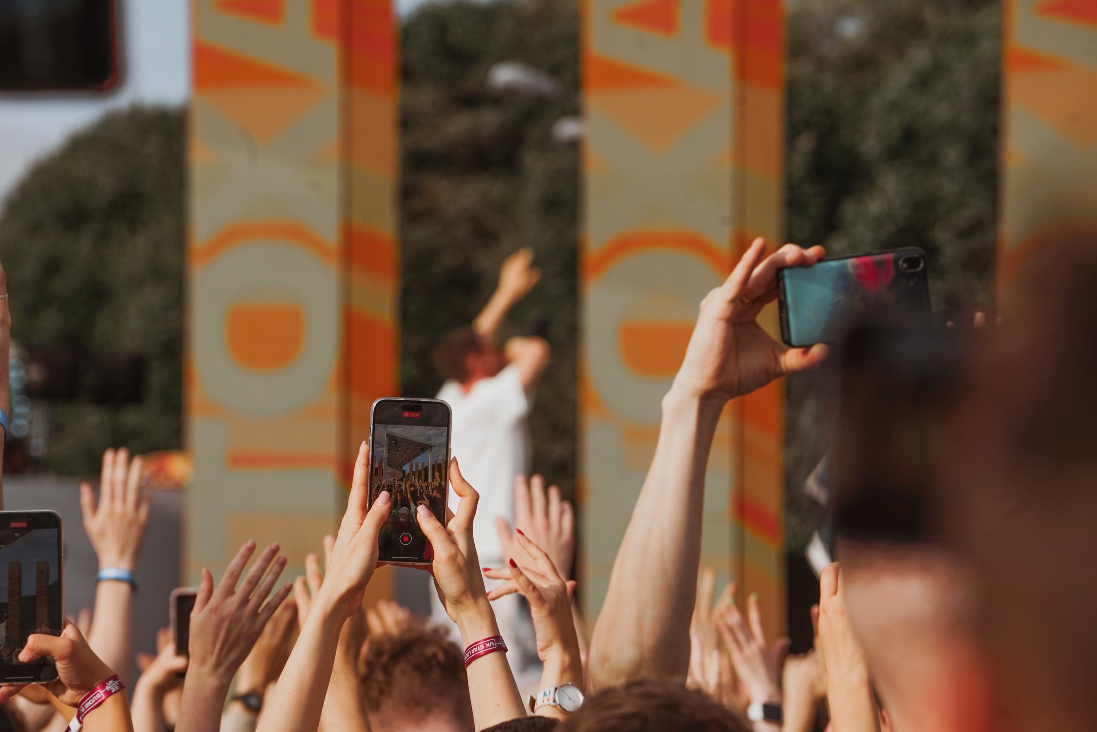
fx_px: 6094
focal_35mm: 200
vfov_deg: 6.9
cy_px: 366
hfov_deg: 10.3
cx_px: 548
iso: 100
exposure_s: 1/400
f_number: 9
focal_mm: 200
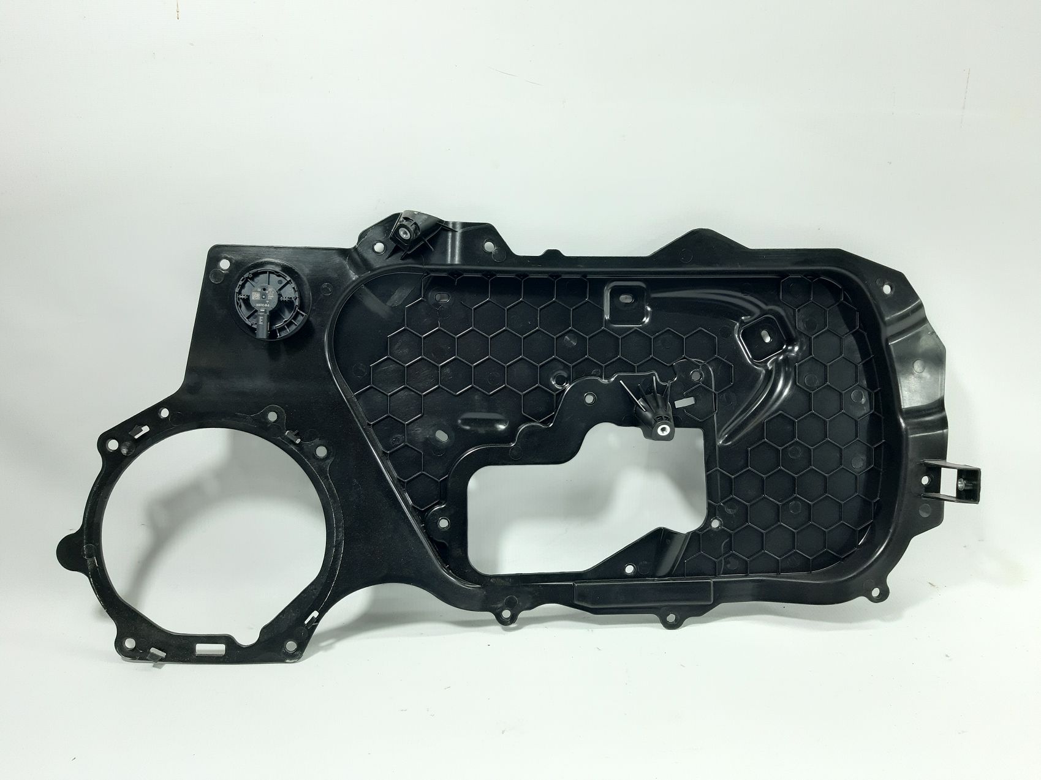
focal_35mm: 27
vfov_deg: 51.3
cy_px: 390
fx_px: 812
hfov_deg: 65.3
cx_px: 520
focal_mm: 3.93
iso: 100
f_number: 1.7
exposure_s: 1/50
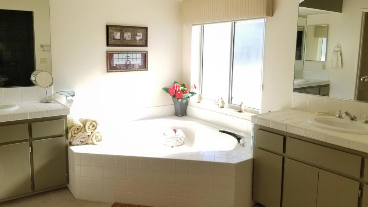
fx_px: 283
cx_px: 182
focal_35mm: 29
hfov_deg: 66.1
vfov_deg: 40.2
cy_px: 93
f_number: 1.7
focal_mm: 4.25
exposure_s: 1/275
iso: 50
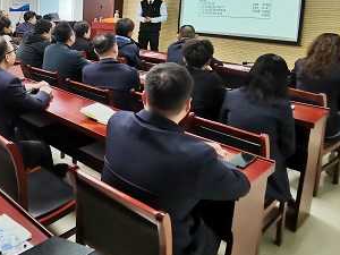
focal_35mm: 34
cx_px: 36
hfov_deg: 48.5
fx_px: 334
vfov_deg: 39.9
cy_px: 46
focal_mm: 2.26
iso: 200
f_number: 2.2
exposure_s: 1/60
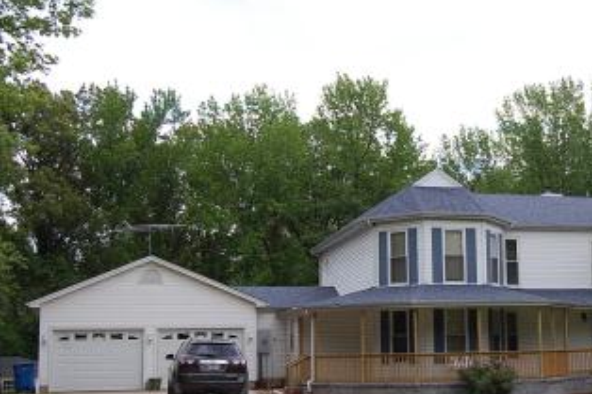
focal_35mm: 56
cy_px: 243
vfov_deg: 24.1
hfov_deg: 35.1
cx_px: 423
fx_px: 920
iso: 200
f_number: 7.1
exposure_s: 1/200
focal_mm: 26
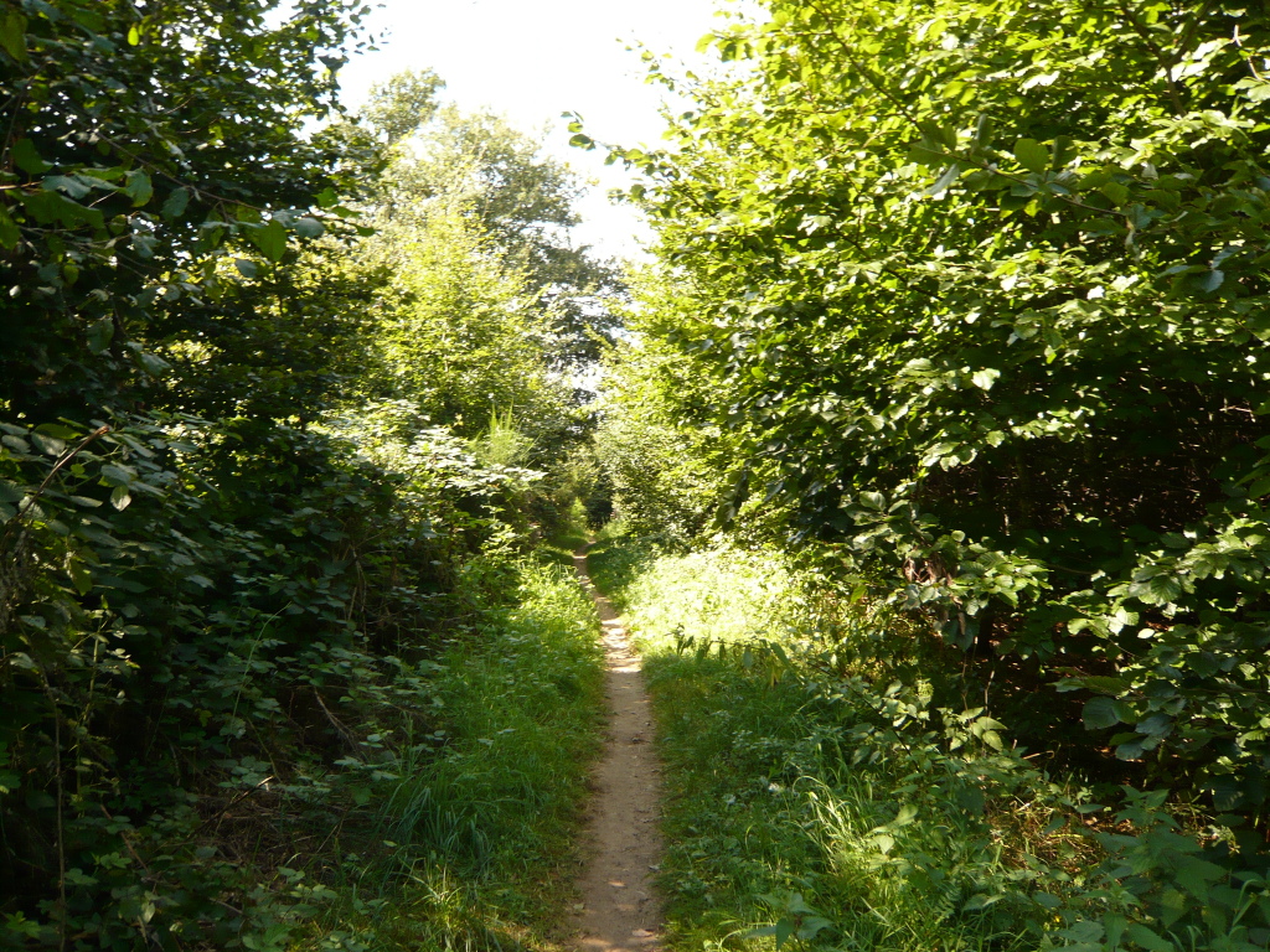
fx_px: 1027
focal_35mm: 28
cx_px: 635
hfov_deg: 63.4
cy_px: 476
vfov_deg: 49.7
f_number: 2.8
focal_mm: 4.6
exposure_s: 1/125
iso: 100
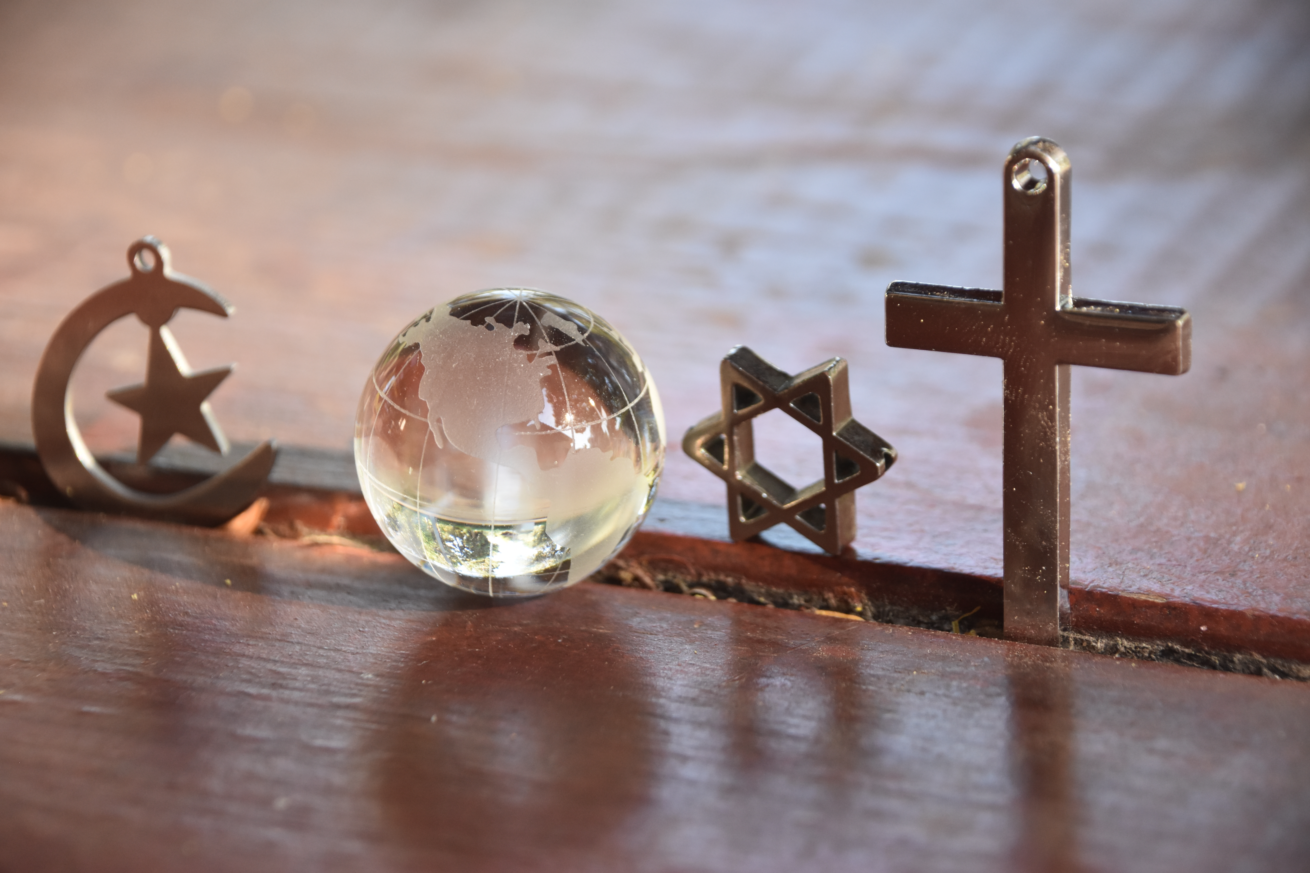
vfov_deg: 7.3
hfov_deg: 11.0
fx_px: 6822
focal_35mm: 188
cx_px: 655
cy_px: 436
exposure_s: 1/200
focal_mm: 125
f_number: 7.1
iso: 800
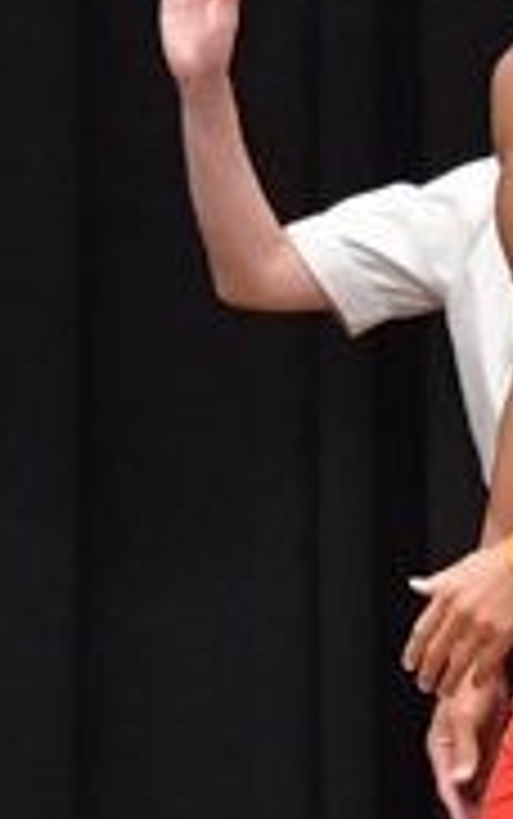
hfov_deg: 1.4
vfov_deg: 2.2
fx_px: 21016
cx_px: 1127
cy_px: 734
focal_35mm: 941
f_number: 5.6
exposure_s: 1/400
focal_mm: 145
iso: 6400
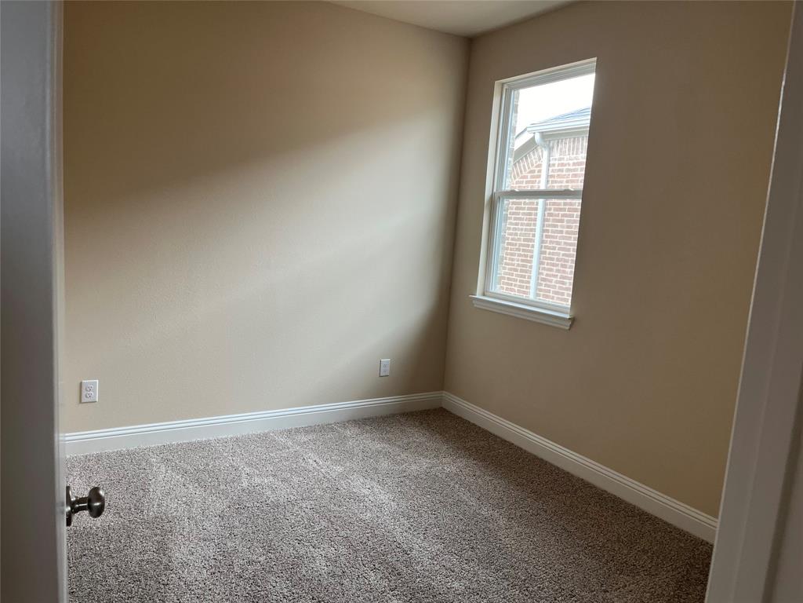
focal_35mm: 26
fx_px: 603
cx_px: 402
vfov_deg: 53.1
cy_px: 302
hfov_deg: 67.3
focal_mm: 5.1
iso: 125
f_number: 1.6
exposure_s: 1/120
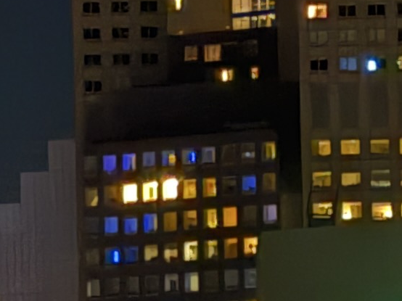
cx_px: -199
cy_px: -168
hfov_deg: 2.3
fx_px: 10145
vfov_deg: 1.7
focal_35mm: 874
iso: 1600
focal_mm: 15.66
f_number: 2.8
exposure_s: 1/4
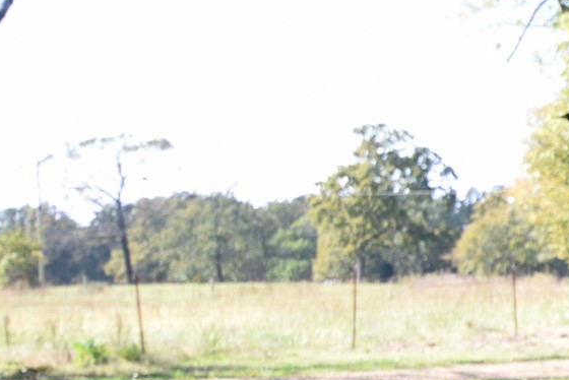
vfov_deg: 12.5
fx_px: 1724
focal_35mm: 109
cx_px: 943
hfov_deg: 16.4
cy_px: 366
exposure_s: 1/200
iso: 400
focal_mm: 20
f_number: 7.1
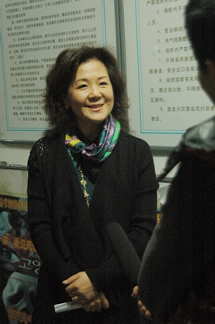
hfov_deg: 20.1
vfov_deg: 29.9
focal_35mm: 68
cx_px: 108
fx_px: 606
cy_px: 162
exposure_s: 1/40
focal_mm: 45
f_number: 4.5
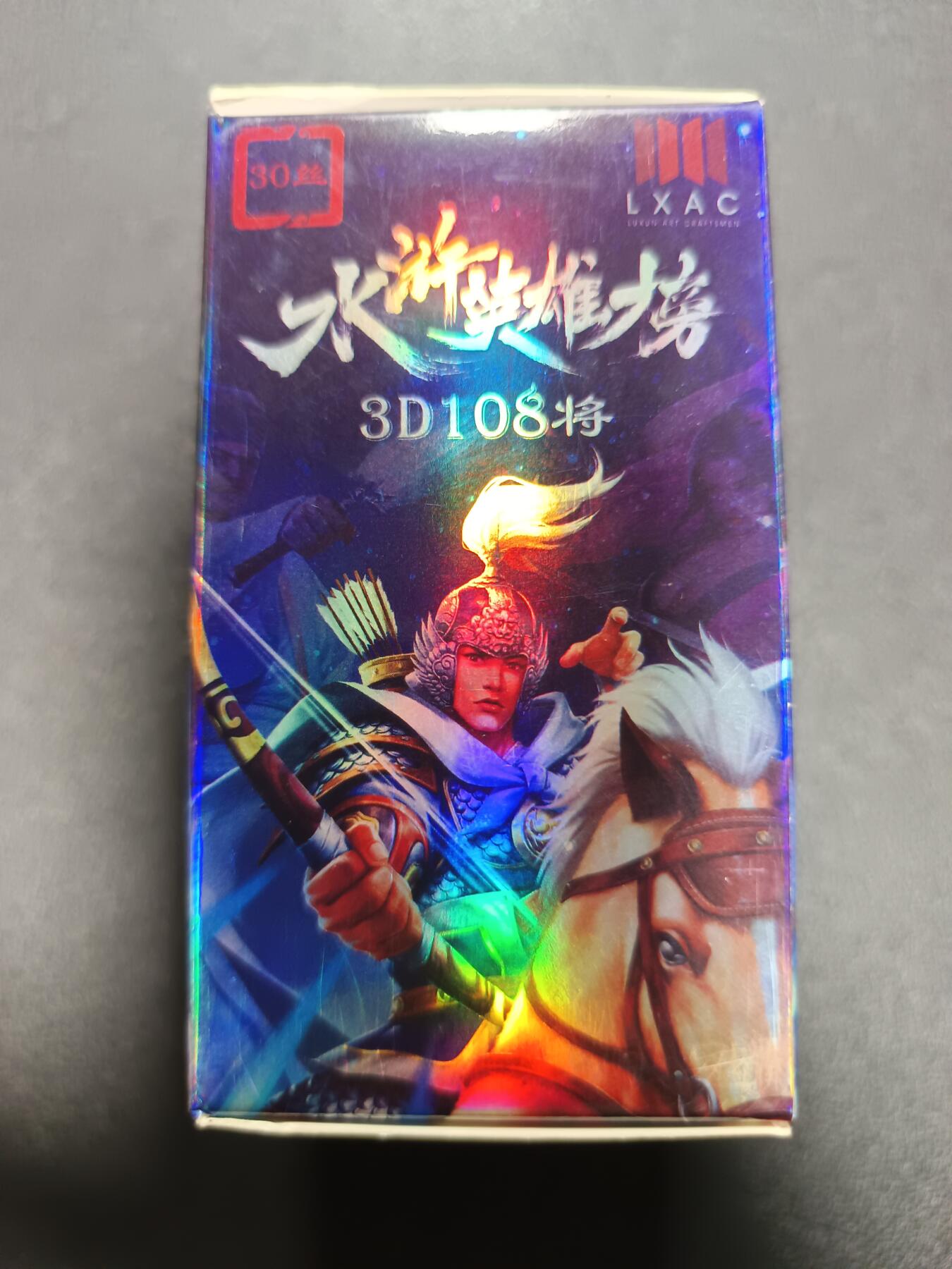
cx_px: 476
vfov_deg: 71.6
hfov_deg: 56.8
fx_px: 880
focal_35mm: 24
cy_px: 634
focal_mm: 5.31
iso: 962
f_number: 1.7
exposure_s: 1/25
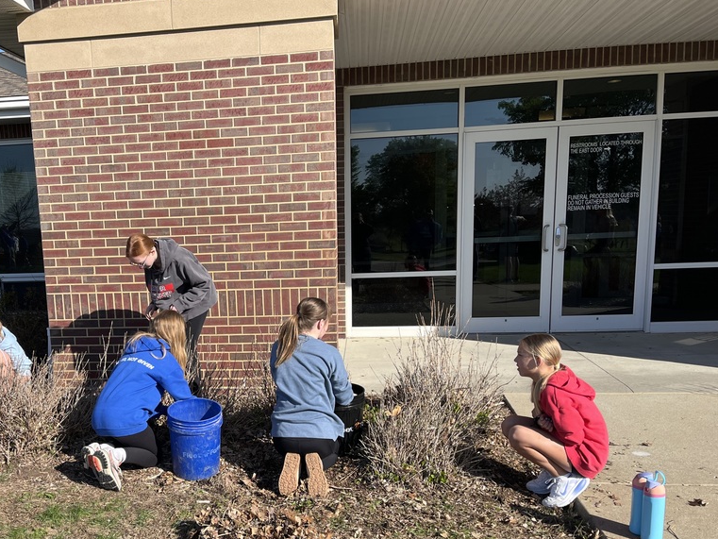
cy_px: 354
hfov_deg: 51.7
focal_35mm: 35
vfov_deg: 40.3
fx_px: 726
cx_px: 246
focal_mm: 5.1
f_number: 1.6
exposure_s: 1/2309
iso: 50
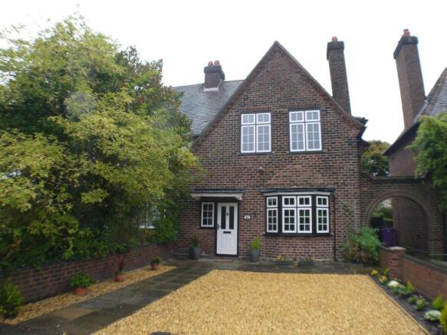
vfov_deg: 44.1
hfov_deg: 56.8
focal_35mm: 32
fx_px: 413
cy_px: 168
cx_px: 224
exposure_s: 1/160
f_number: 4.5
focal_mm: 16
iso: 100
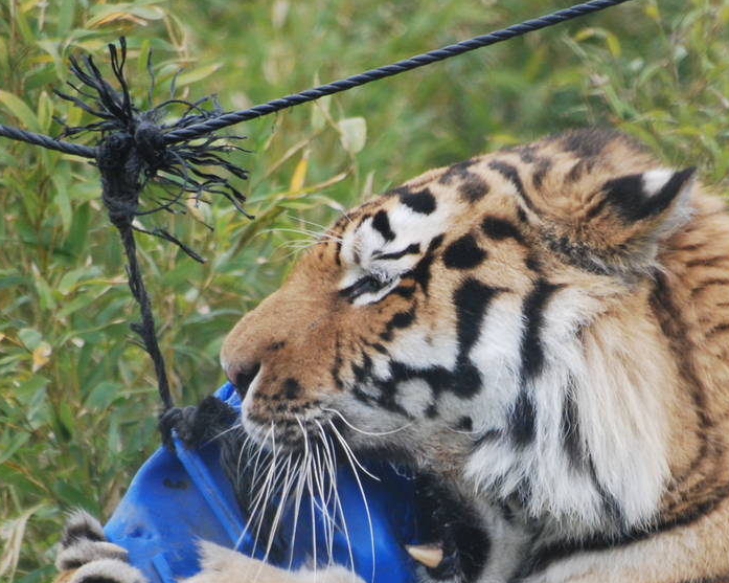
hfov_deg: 2.0
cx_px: 539
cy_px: 475
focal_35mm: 971
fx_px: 20941
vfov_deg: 1.6
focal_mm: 300
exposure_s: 1/320
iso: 400
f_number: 5.6
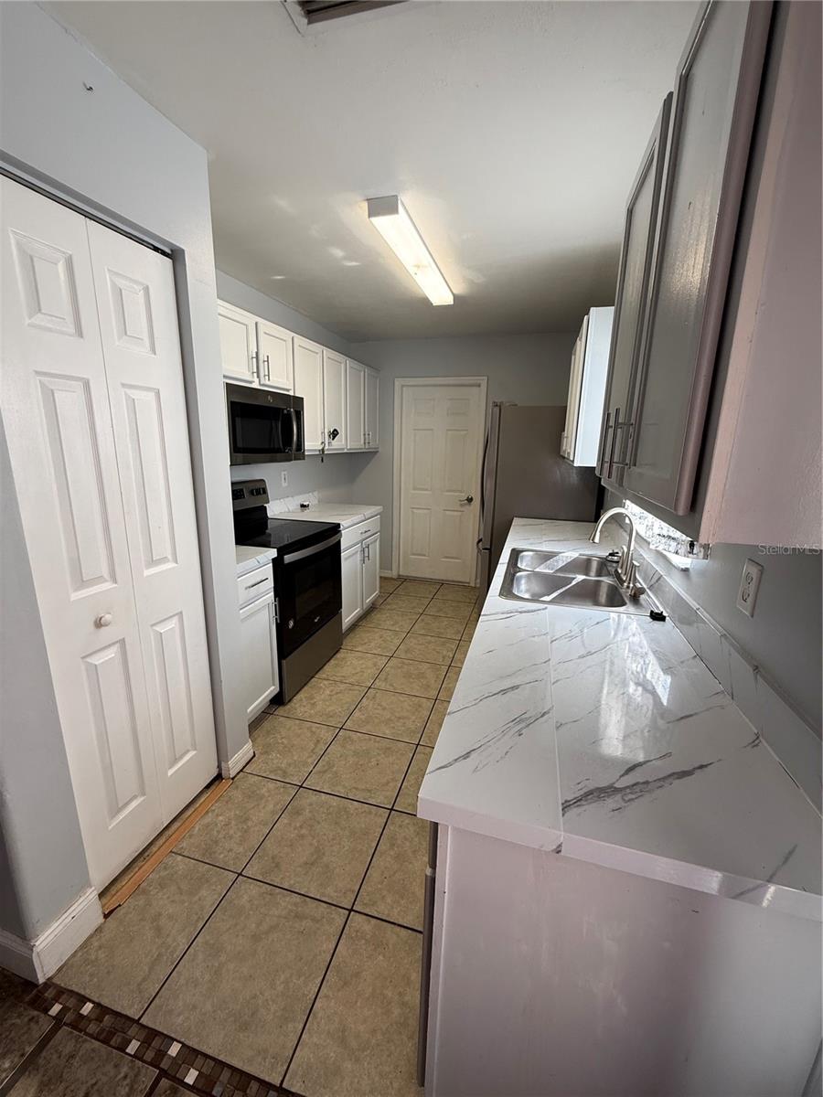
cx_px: 412
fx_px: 444
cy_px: 548
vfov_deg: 102.1
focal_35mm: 14
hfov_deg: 85.7
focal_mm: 2.22
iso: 125
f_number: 2.2
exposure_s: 1/120
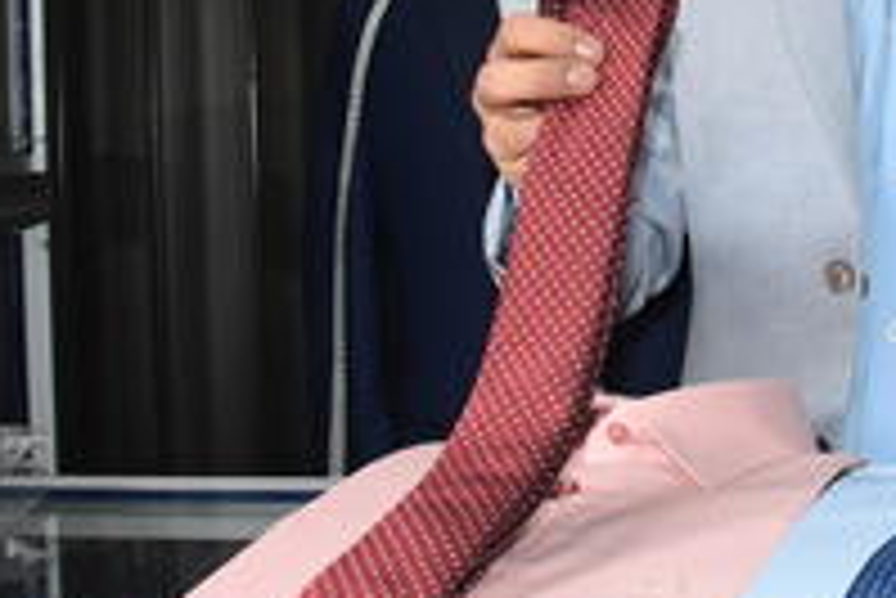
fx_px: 1694
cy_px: 13
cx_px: 815
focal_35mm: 68
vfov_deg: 19.5
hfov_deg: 28.4
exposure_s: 1/250
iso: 1000
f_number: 5.6
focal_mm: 18
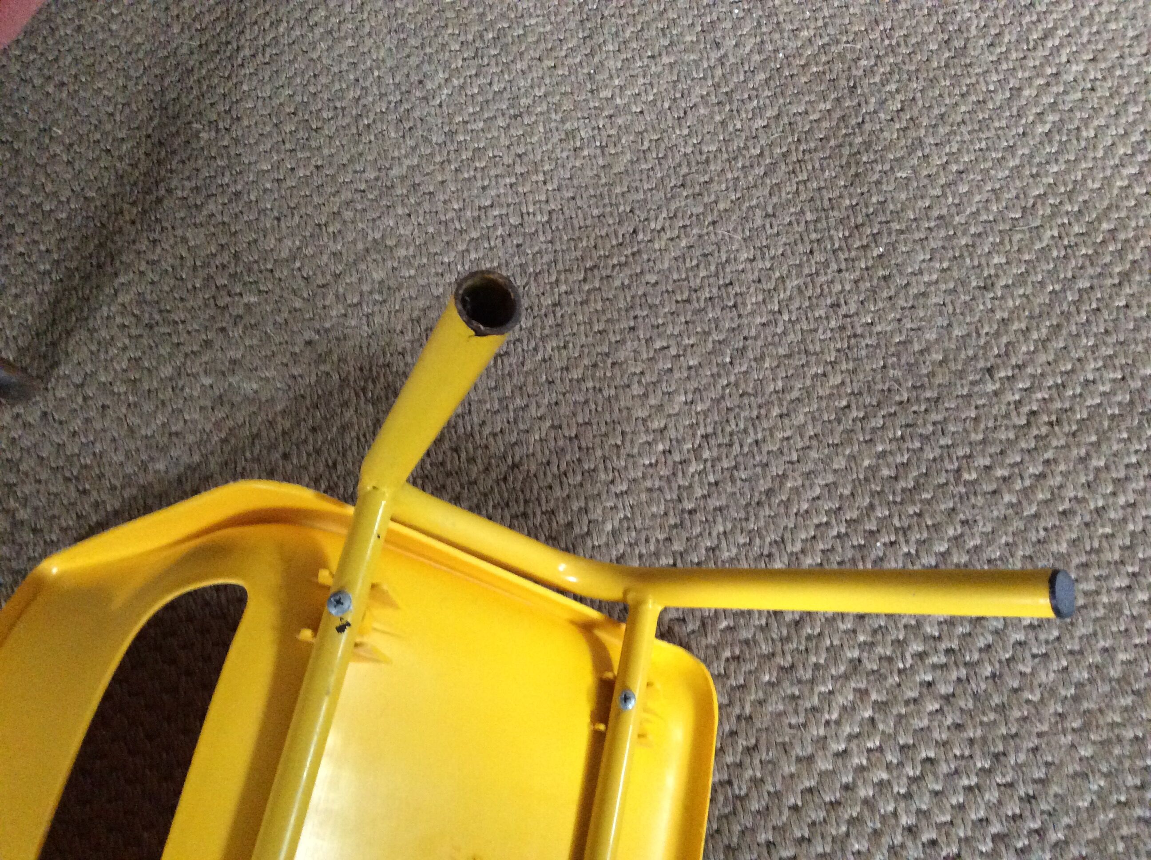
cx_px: 576
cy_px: 430
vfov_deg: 44.1
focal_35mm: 32
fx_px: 1062
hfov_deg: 56.9
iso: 320
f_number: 2.4
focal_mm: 3.3
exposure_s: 1/25
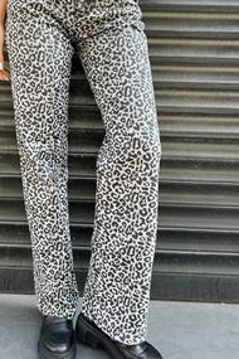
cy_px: 139
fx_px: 378
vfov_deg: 50.3
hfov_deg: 34.7
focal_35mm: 38
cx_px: 79
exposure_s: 1/121
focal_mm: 5.7
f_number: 1.5
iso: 40
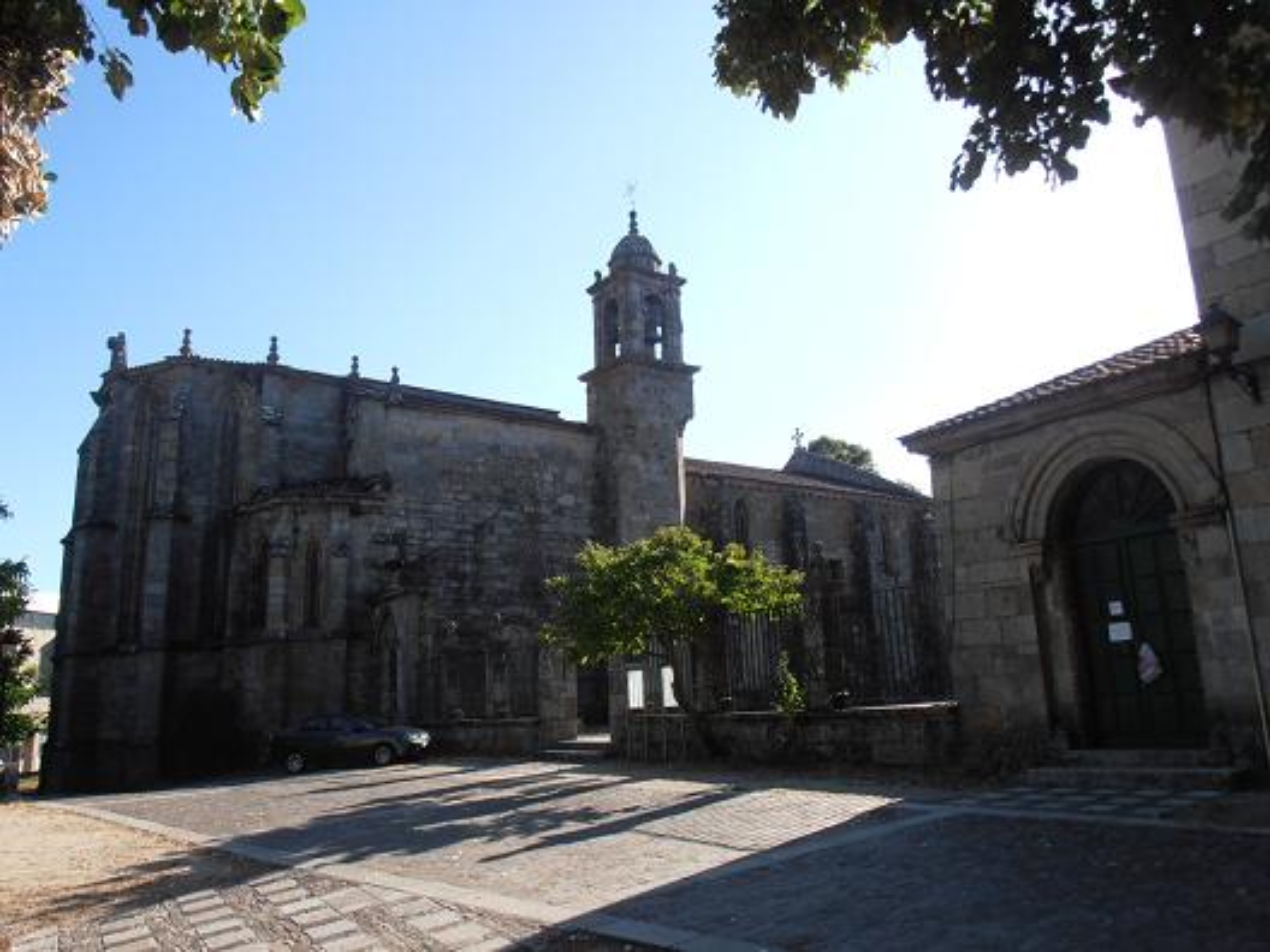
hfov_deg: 60.0
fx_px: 1101
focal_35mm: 30
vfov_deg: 46.8
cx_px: 635
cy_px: 476
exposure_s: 1/500
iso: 80
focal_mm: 5.25
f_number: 3.5
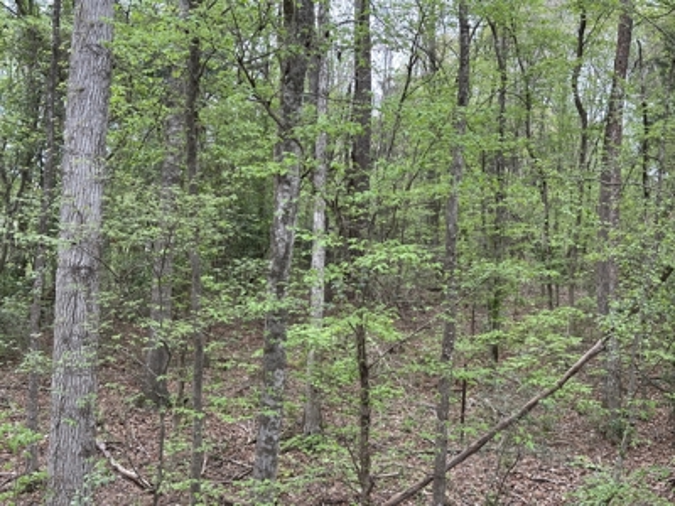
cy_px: 253
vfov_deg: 30.3
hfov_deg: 39.7
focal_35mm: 48
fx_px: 936
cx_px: 338
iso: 64
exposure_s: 1/215
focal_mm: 6.86
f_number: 1.78
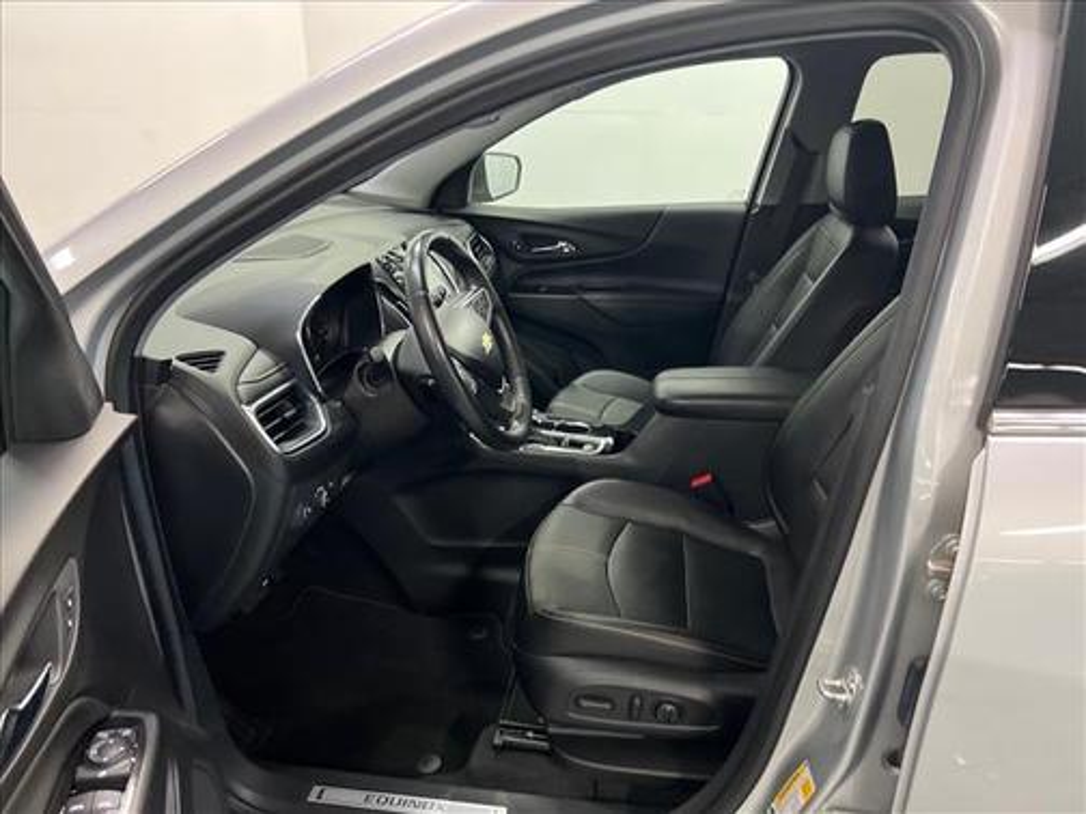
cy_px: 407
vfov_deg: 53.1
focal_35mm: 26
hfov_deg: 67.3
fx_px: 816
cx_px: 543
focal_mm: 5.7
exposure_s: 1/60
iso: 500
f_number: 1.5
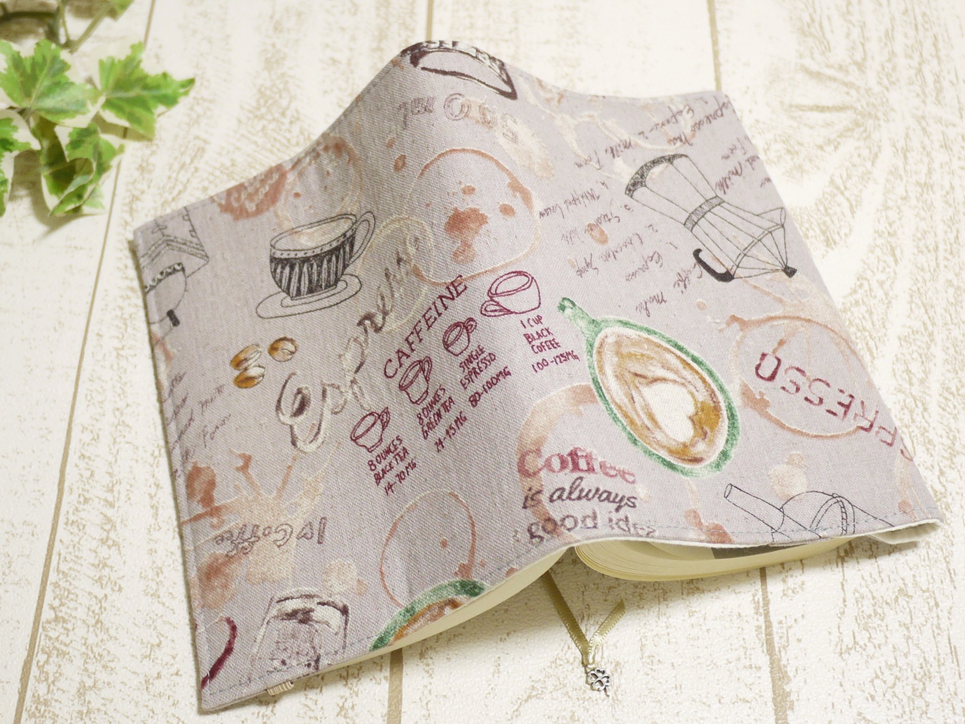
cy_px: 362
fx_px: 1505
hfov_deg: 35.5
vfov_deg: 27.0
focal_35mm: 54
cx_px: 482
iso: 500
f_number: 2.5
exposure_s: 1/60
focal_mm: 14
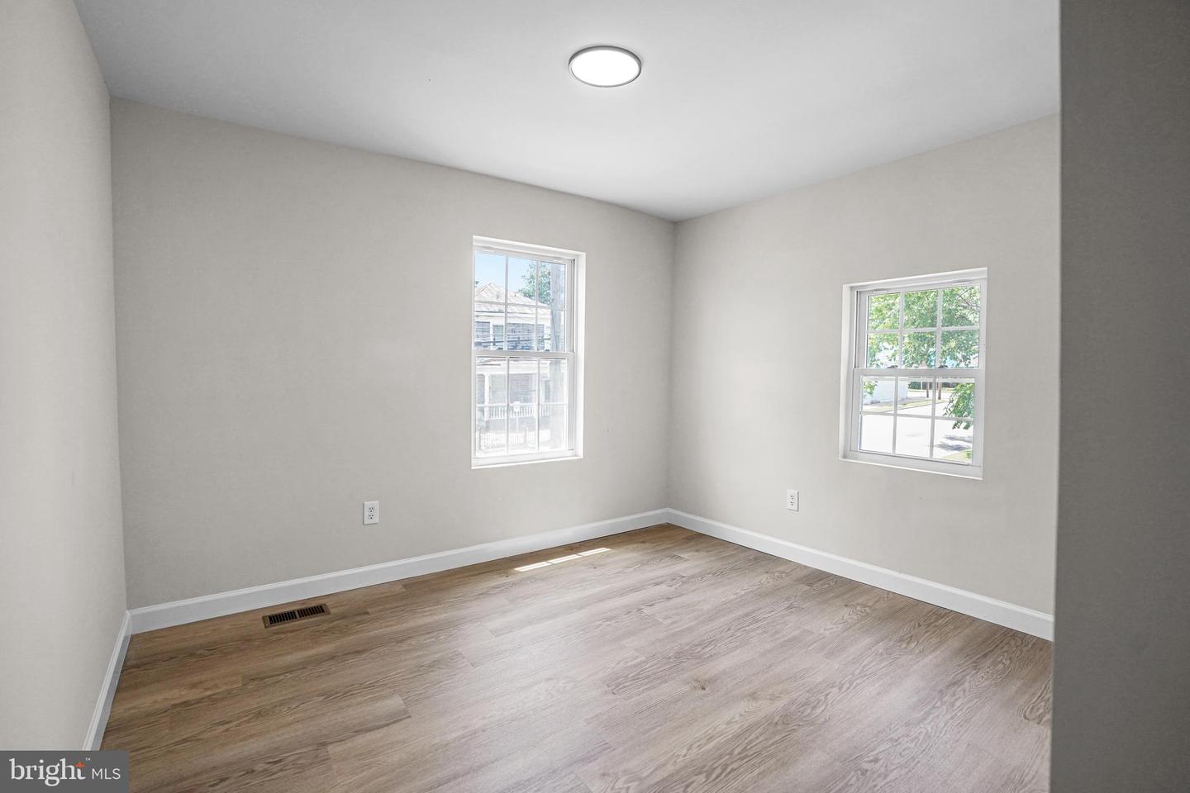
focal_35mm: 16
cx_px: 595
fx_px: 529
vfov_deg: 73.7
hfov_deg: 96.7
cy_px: 396
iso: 320
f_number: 4
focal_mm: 16
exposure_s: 1/160
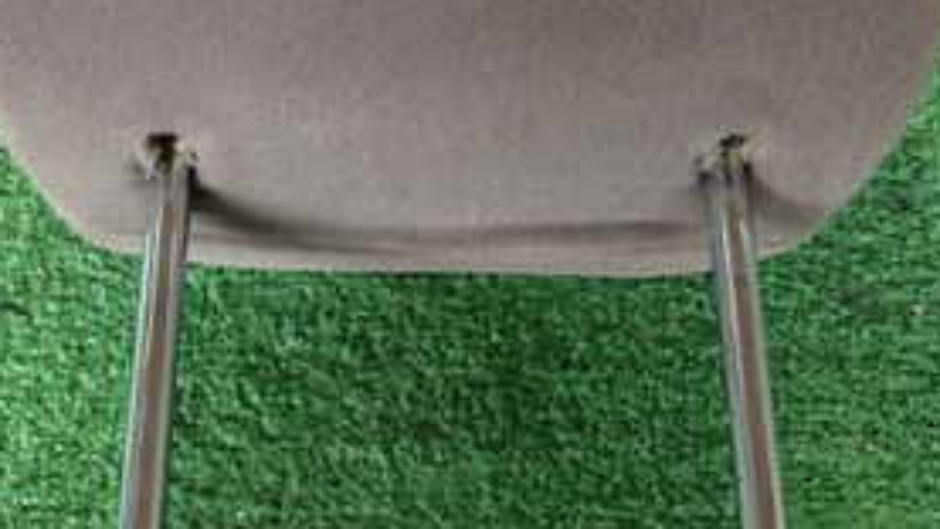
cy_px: 156
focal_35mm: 59
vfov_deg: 20.3
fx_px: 1471
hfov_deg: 35.4
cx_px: 404
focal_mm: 4.5
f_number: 2
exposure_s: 1/30
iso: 200
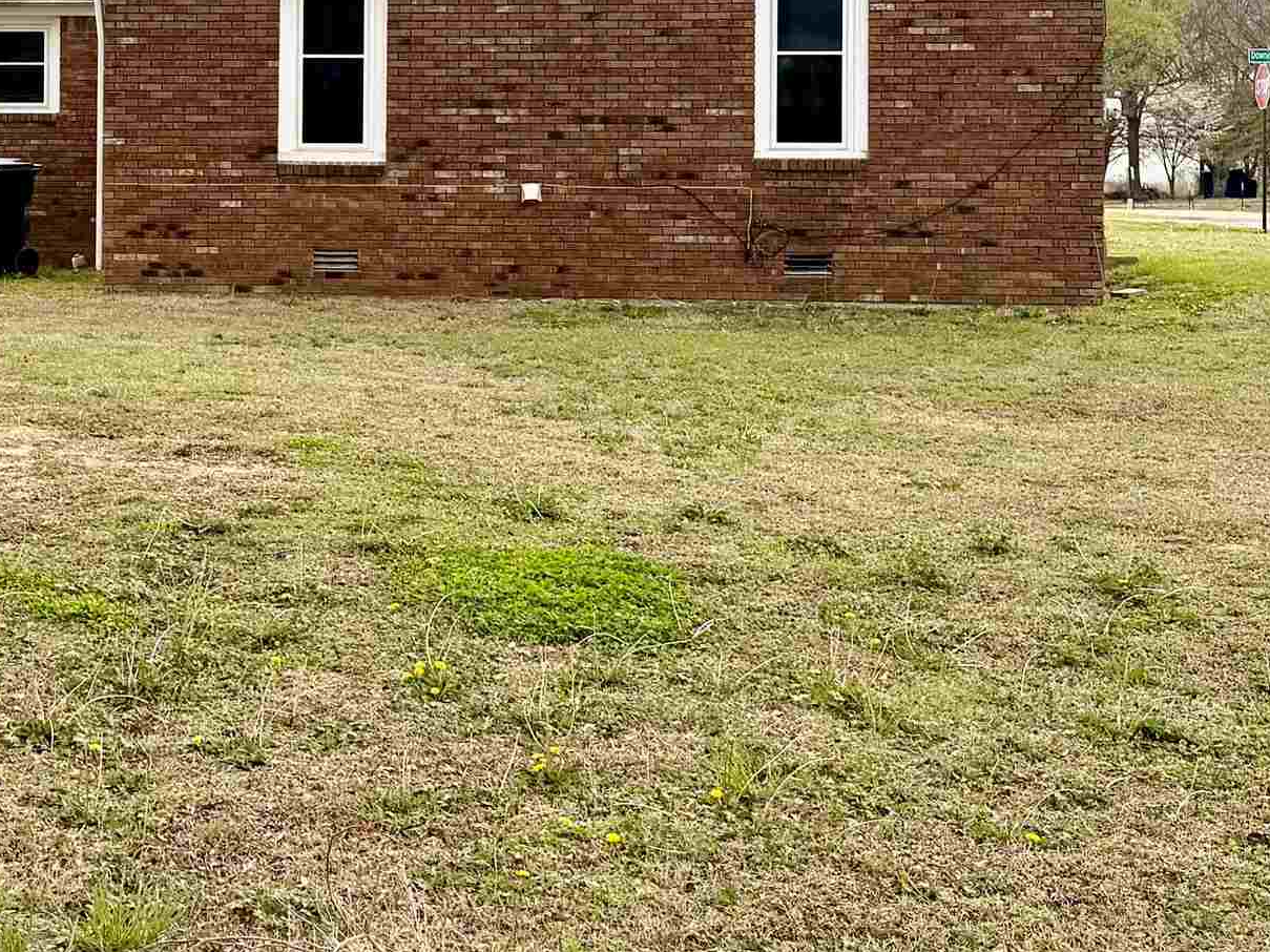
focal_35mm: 61
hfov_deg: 30.7
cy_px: 165
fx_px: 2237
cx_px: 206
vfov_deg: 23.6
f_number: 1.78
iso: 80
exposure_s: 1/7353
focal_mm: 6.76
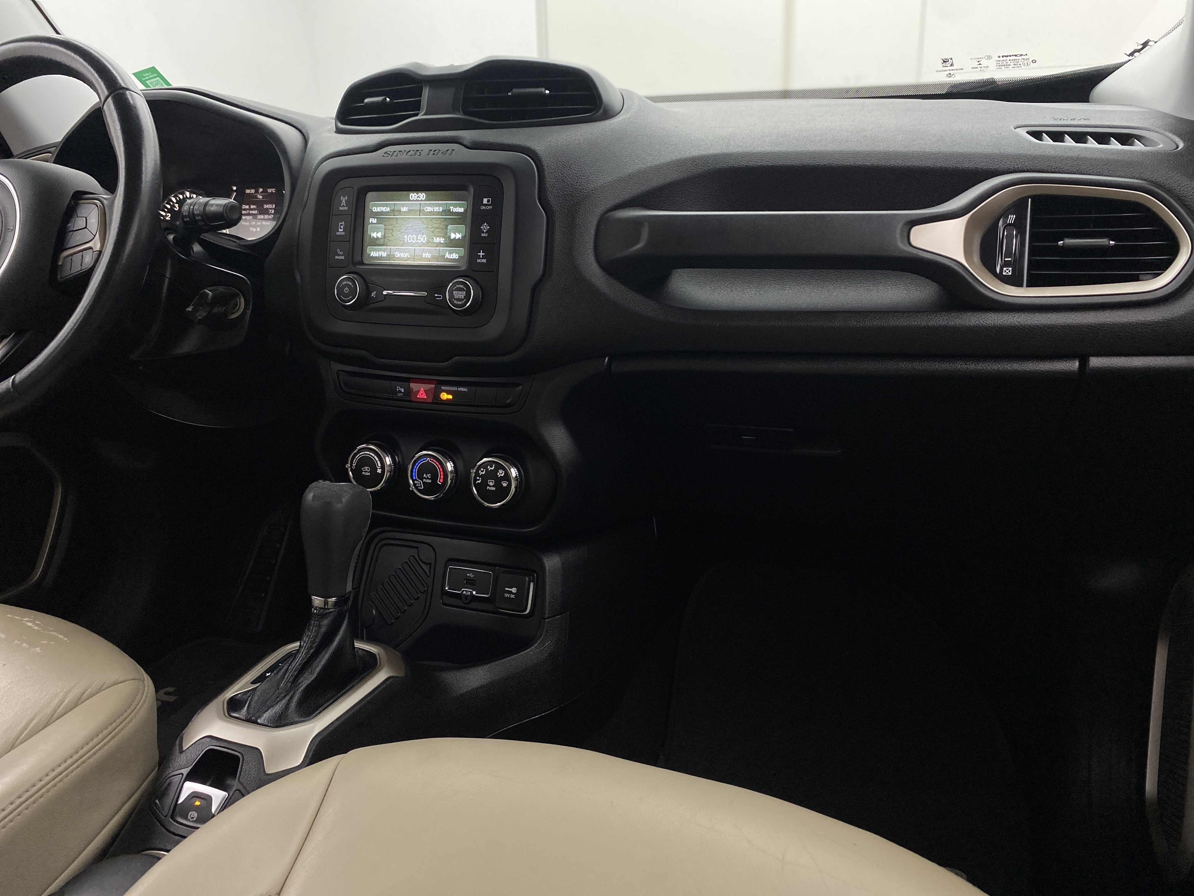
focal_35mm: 26
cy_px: 448
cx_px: 597
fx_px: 897
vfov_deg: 53.1
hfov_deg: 67.3
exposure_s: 1/60
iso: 200
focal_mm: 4.25
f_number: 1.8
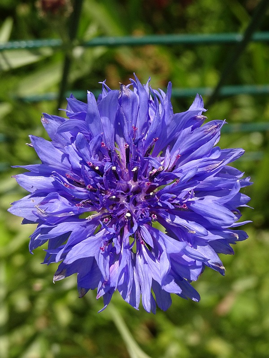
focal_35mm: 75
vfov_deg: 26.0
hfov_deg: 19.6
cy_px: 179
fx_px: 777
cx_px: 134
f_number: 5
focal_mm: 12.87
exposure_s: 1/500
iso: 80
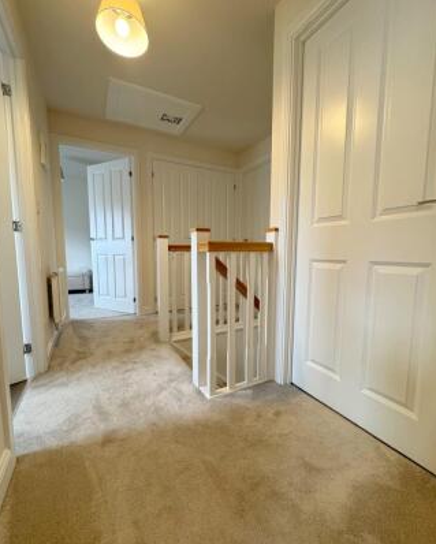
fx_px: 242
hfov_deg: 84.1
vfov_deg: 96.8
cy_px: 275
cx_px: 216
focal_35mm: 15
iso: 250
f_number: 2.2
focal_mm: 2.22
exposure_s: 1/100
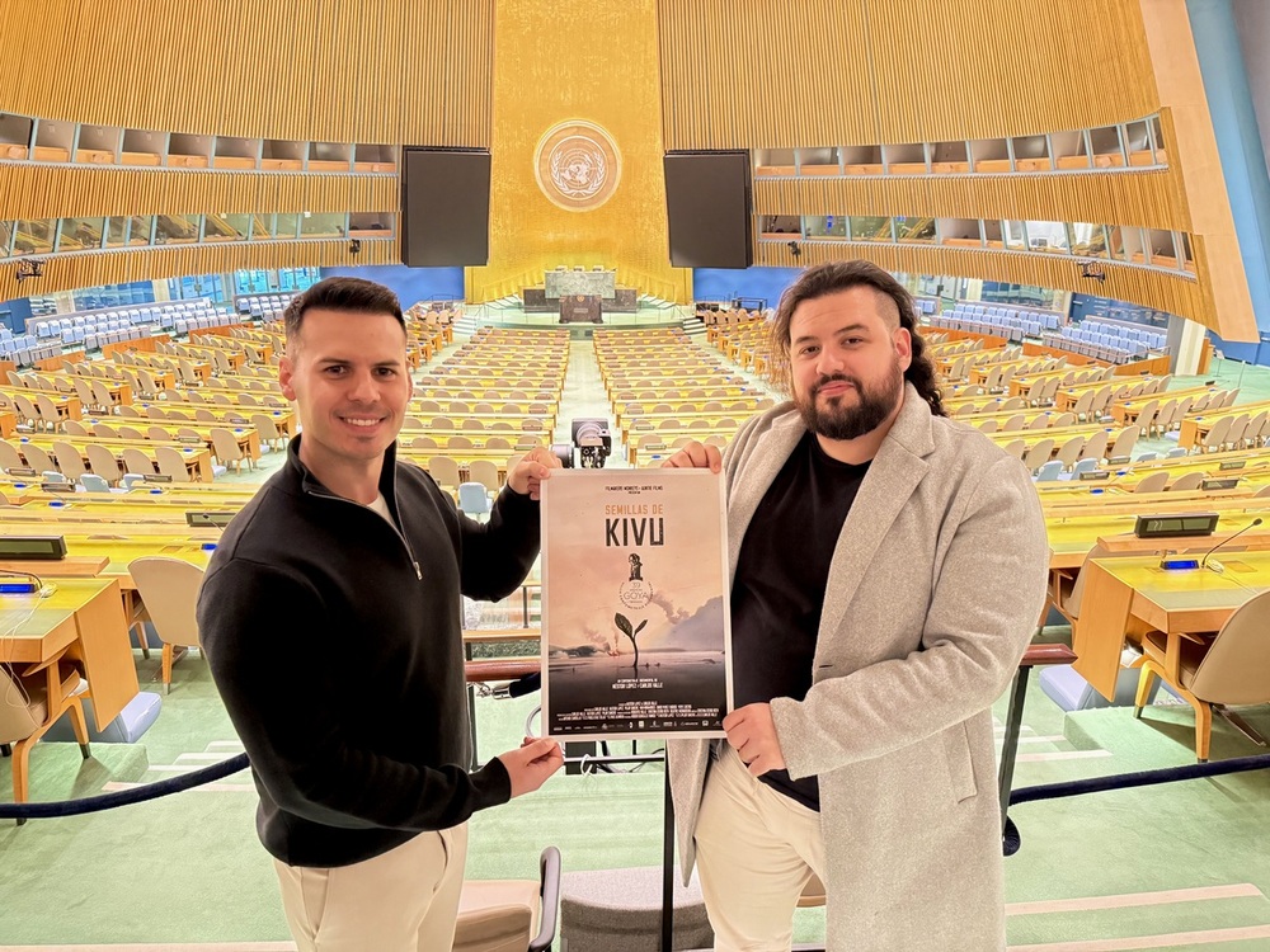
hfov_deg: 71.6
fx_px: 881
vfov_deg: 56.8
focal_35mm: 24
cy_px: 476
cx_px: 635
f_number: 1.78
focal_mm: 6.76
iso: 1250
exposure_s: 1/30
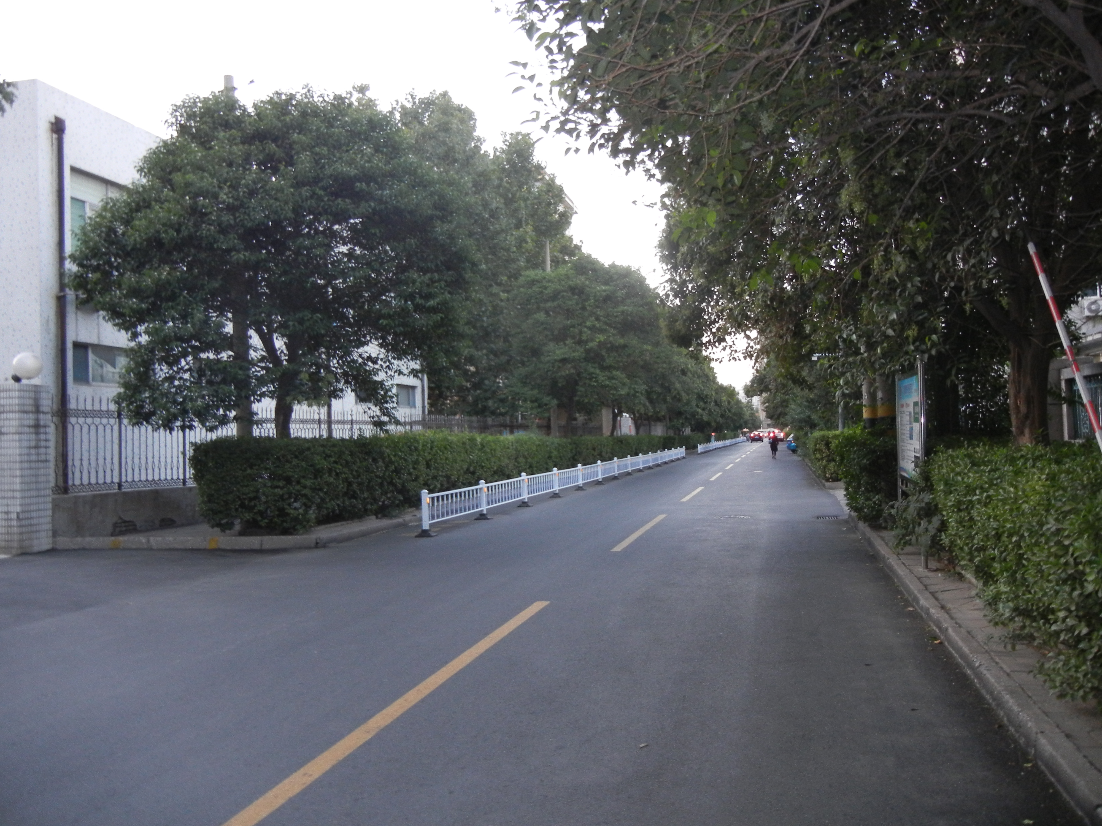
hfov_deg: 60.0
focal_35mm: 30
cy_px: 413
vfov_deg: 46.8
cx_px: 551
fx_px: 955
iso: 387
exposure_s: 1/30
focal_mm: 5.4
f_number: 3.5
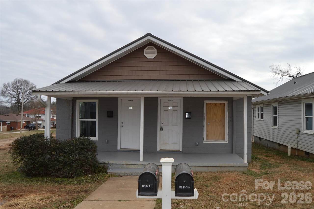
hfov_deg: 67.4
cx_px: 157
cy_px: 104
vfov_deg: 47.8
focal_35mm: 27
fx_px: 235
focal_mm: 18
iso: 100
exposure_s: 1/200
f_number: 8
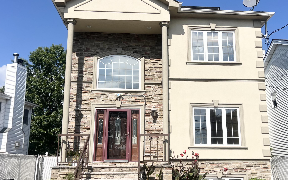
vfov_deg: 35.2
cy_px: 105
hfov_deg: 53.8
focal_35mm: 36
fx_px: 283
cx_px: 163
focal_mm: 5.7
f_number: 1.5
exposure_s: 1/6993
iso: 50
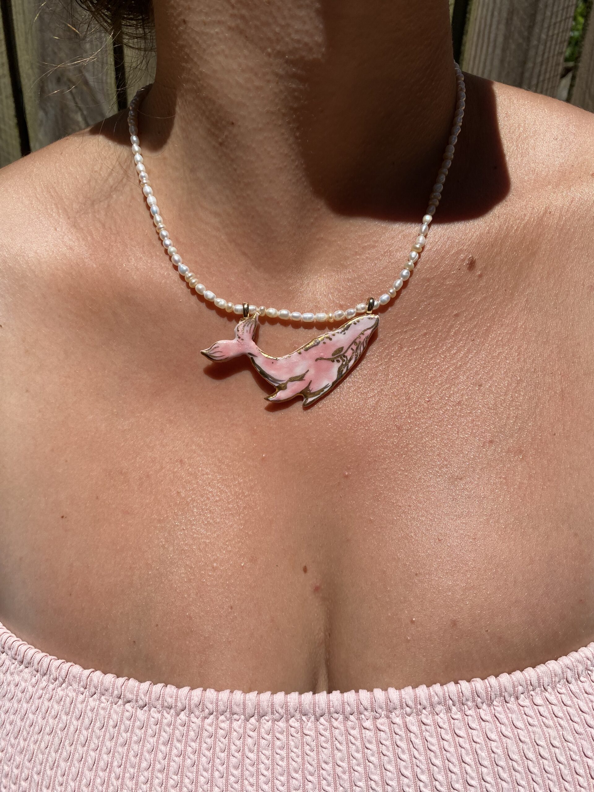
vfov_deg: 67.3
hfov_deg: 53.1
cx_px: 297
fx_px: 595
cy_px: 396
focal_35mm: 26
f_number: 1.8
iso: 32
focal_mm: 4.25
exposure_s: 1/6061
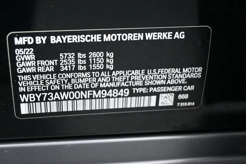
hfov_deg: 34.2
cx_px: 123
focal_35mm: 58
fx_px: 400
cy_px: 82
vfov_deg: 23.2
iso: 3200
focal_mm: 39
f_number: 5.6
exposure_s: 1/125
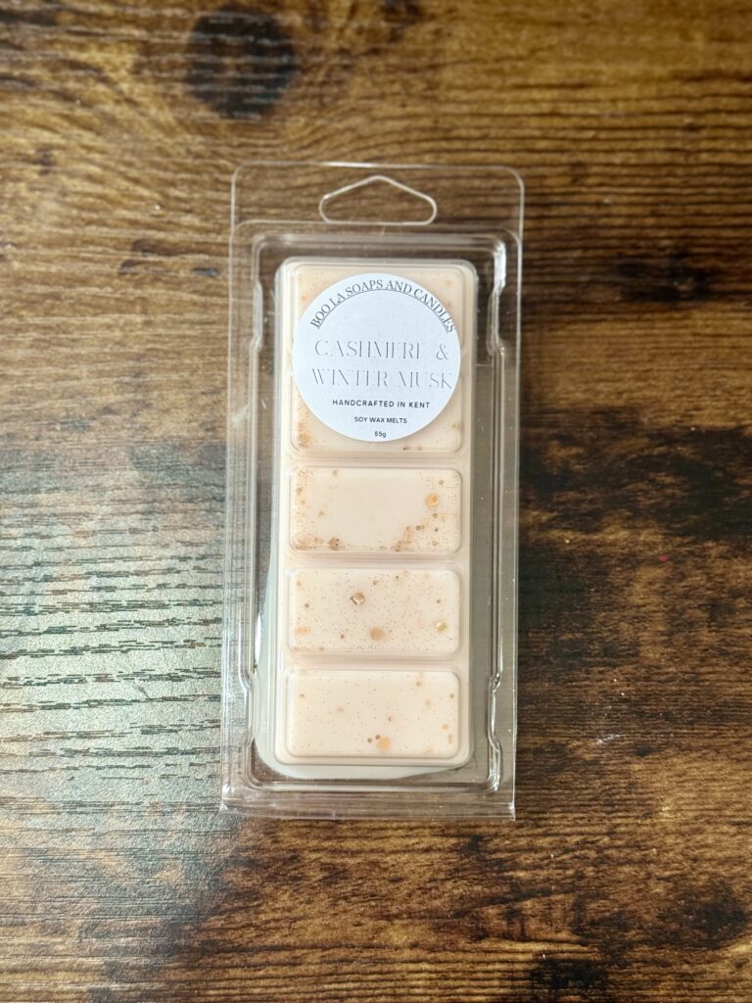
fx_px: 1390
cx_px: 376
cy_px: 502
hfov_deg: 30.3
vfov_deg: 39.7
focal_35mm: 48
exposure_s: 1/60
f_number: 1.78
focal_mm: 6.76
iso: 160
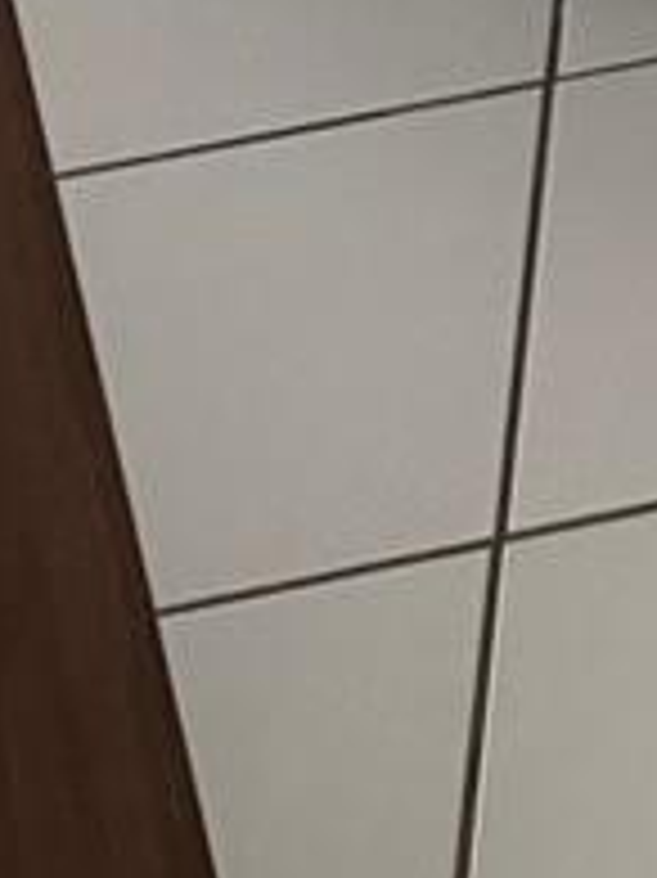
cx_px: 1755
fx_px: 3749
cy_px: -1594
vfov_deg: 10.4
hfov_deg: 8.8
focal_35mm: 148
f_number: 1.78
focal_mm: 6.76
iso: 500
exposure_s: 1/60
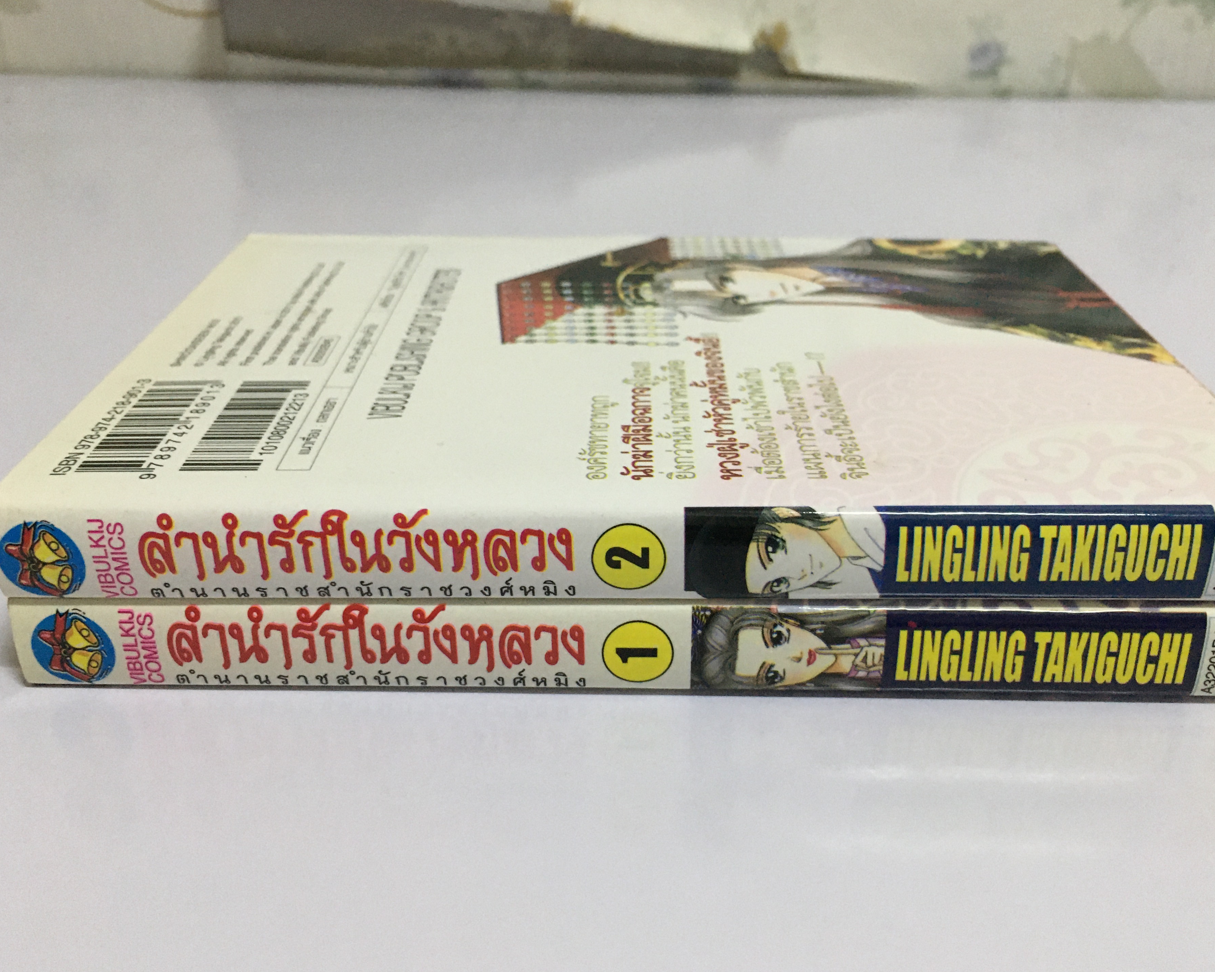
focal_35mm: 32
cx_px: 647
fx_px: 1151
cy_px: 491
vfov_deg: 45.8
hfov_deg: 55.6
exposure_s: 1/20
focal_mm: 4.15
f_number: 2.2
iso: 200
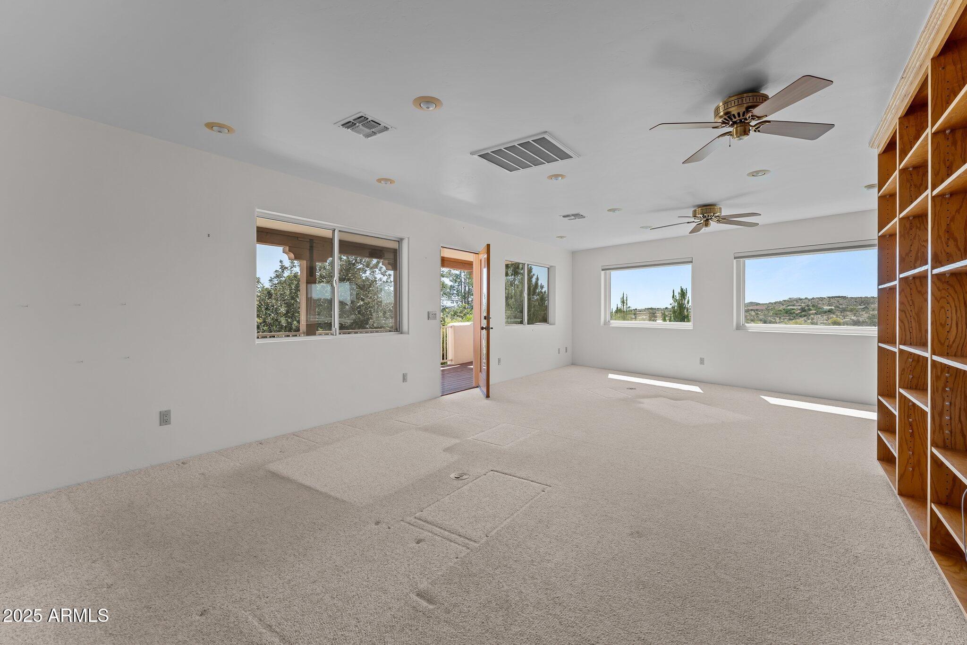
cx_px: 484
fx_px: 408
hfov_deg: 99.7
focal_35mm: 15
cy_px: 322
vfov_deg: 76.6
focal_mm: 15.2
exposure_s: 1/40
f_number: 8
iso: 400
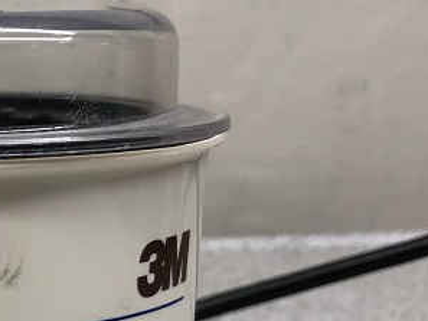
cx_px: -141
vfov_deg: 15.3
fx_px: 1175
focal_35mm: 95
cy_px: 324
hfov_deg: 19.0
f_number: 1.8
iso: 64
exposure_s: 1/120
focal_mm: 3.99
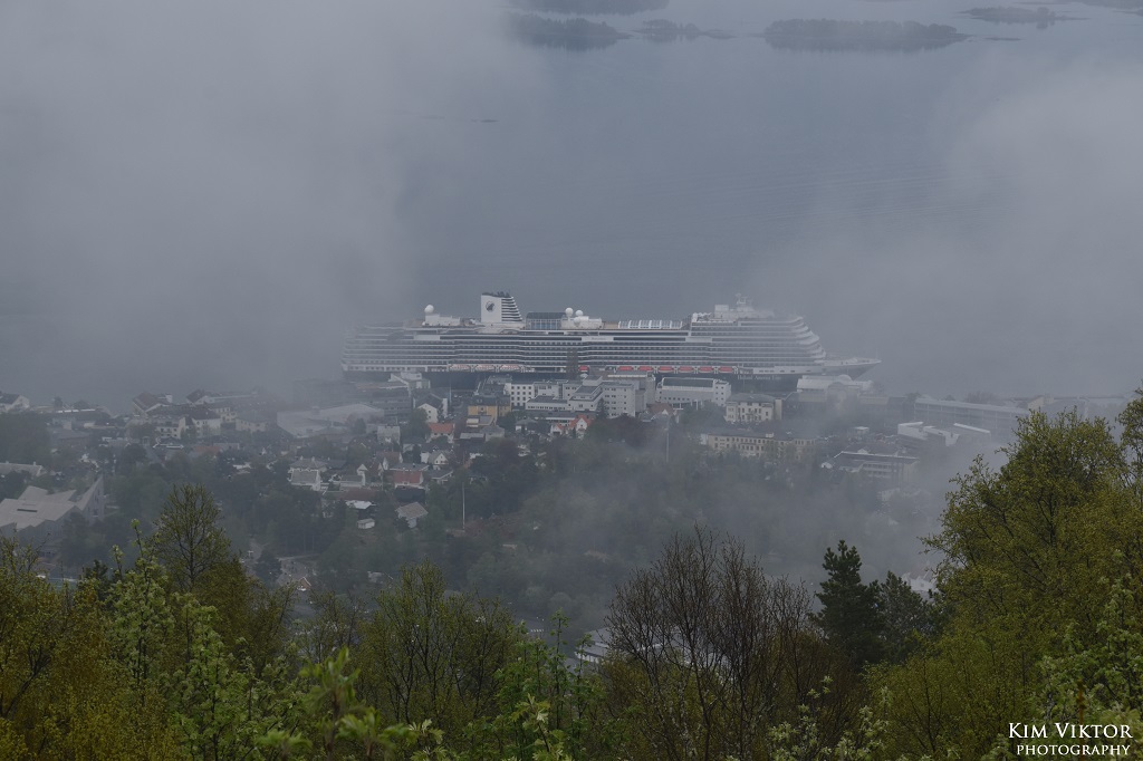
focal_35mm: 128
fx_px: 4047
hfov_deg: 16.1
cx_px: 572
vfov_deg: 10.7
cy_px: 380
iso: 200
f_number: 9
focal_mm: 85
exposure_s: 1/320
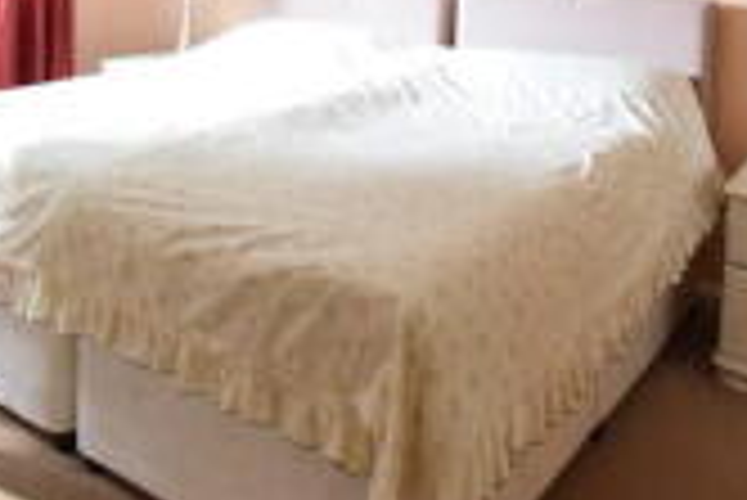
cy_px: -34
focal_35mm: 43
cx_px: 248
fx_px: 893
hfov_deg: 44.7
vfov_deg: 28.7
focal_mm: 10
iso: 6400
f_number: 6.3
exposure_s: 1/160
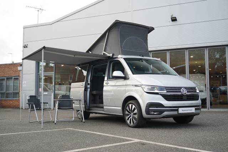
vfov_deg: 34.2
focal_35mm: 39
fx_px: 247
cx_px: 114
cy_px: 76
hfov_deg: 49.6
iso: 100
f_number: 4.5
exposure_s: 1/60
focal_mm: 26
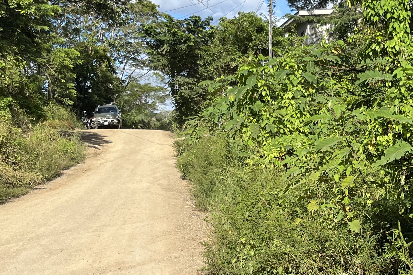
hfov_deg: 27.5
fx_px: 826
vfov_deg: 18.8
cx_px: 327
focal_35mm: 72
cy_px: 201
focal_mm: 5.1
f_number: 1.6
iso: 50
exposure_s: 1/2899
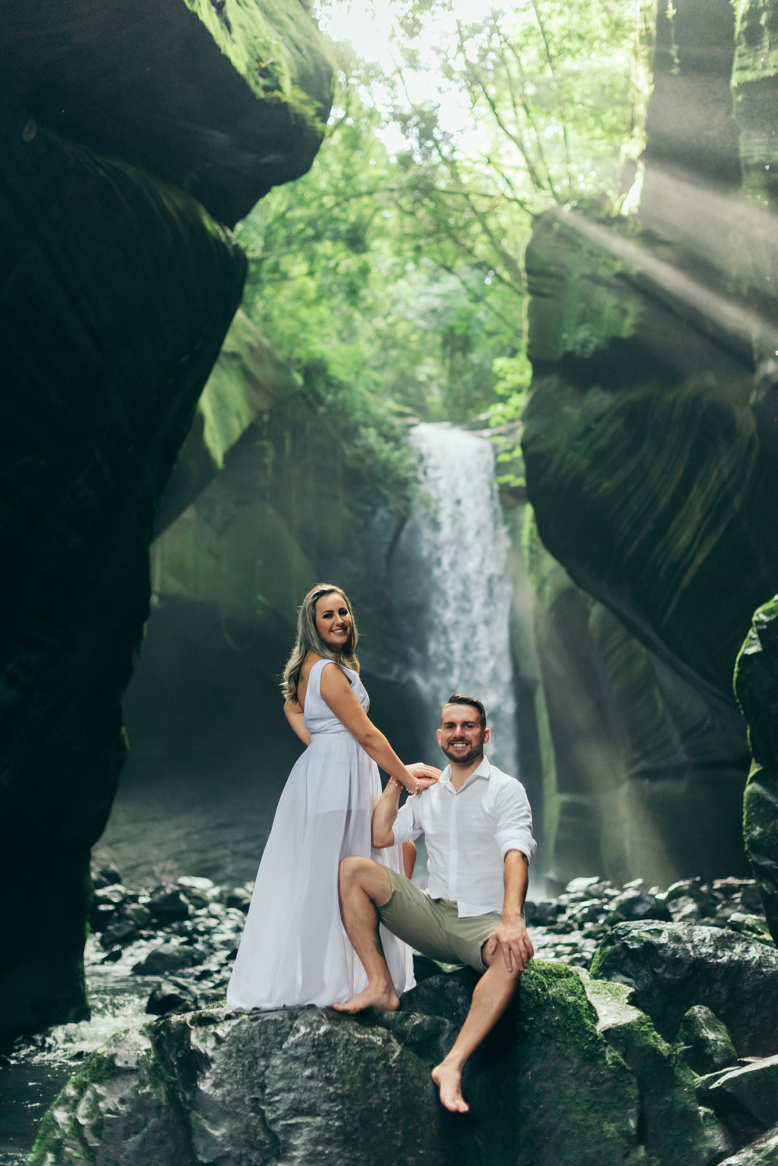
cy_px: 574
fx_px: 1652
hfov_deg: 26.5
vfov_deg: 38.9
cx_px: 388
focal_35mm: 51
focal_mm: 50
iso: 2000
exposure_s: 1/800
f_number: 2
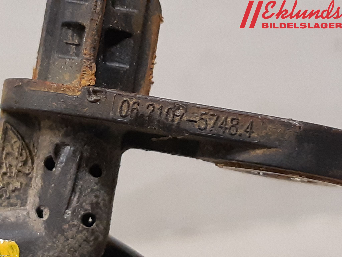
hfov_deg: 67.3
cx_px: 171
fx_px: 257
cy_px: 128
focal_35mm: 26
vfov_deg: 53.1
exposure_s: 1/50
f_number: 1.7
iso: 250
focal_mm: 3.93
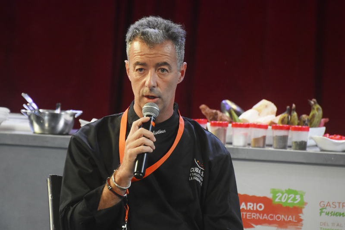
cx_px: 172
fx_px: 4311
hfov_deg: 4.6
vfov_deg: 3.1
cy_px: 115
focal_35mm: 450
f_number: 5.6
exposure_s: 1/640
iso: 3200
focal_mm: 300
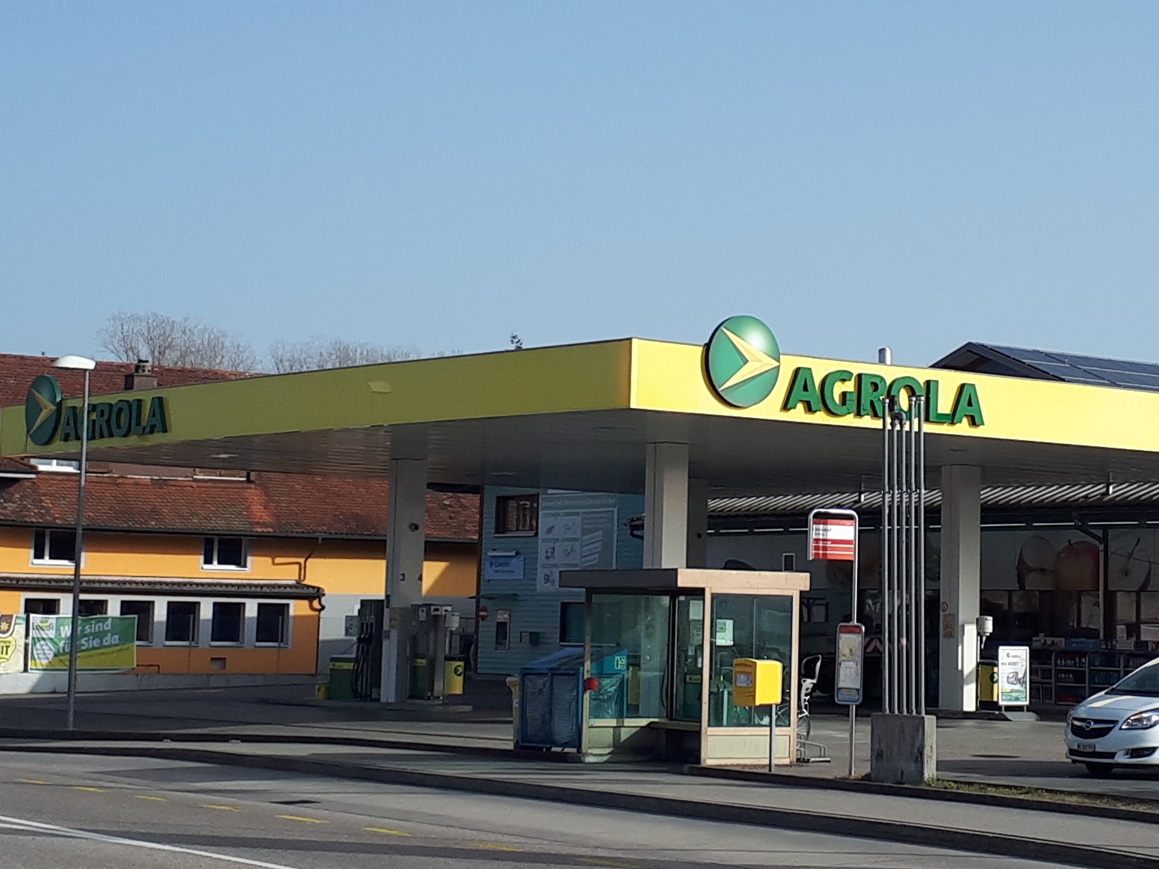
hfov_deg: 48.5
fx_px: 1272
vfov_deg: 37.7
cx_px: 732
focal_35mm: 38
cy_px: 409
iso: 40
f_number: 1.9
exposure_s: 1/1443
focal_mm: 3.6
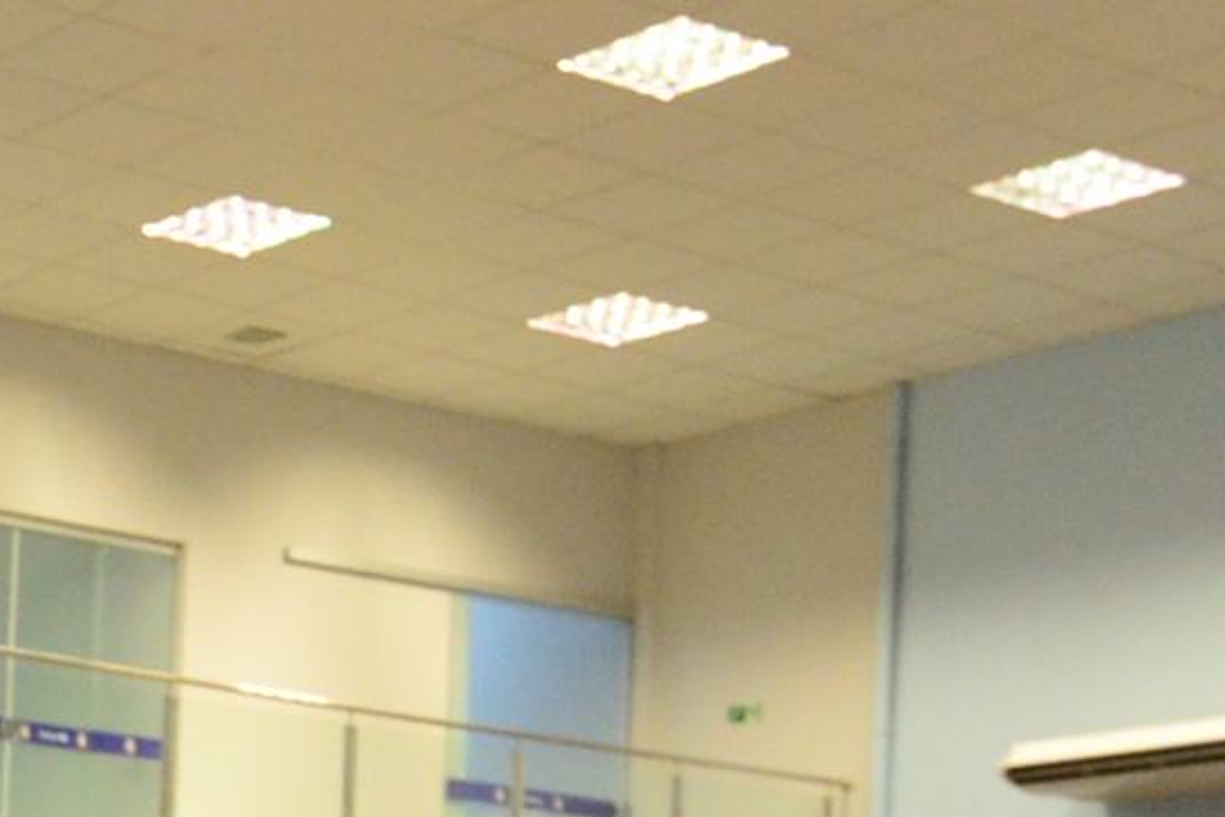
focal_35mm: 88
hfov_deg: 20.2
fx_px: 2995
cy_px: 1030
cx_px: -551
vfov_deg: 14.9
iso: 3200
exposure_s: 1/125
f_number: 4
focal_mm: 16
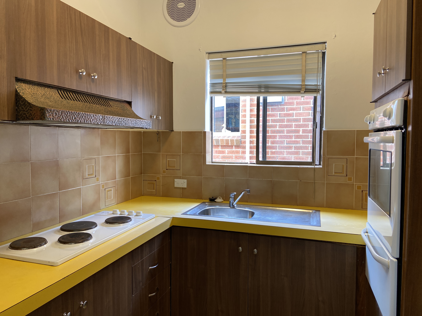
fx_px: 317
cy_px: 158
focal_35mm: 26
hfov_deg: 67.3
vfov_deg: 53.1
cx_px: 211
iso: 80
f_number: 1.8
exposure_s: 1/100
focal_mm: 4.25
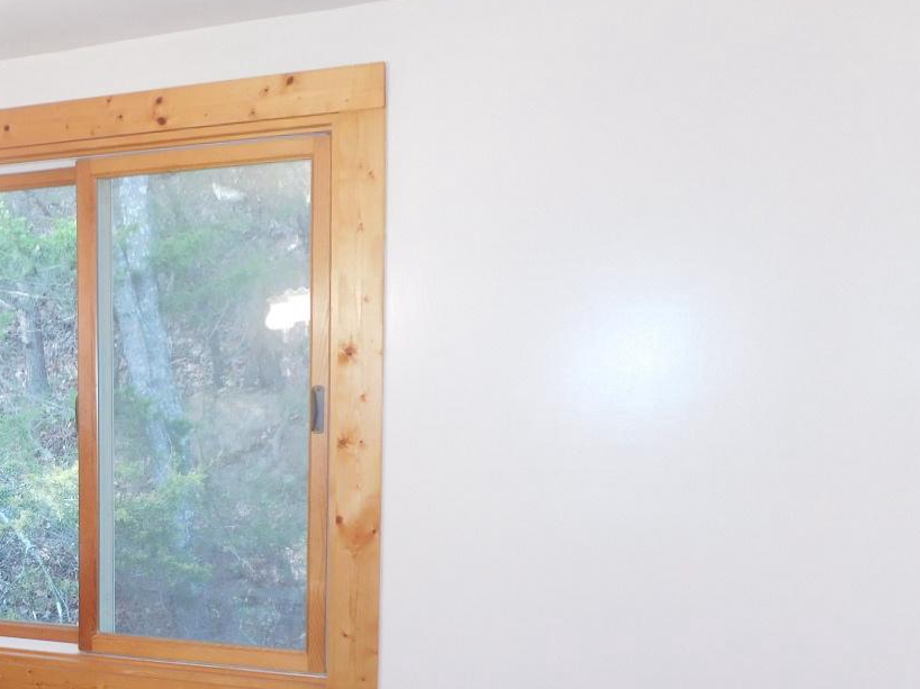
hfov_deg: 38.6
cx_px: 60
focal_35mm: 45
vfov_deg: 31.6
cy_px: 519
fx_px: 1196
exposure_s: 1/30
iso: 180
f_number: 3
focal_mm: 4
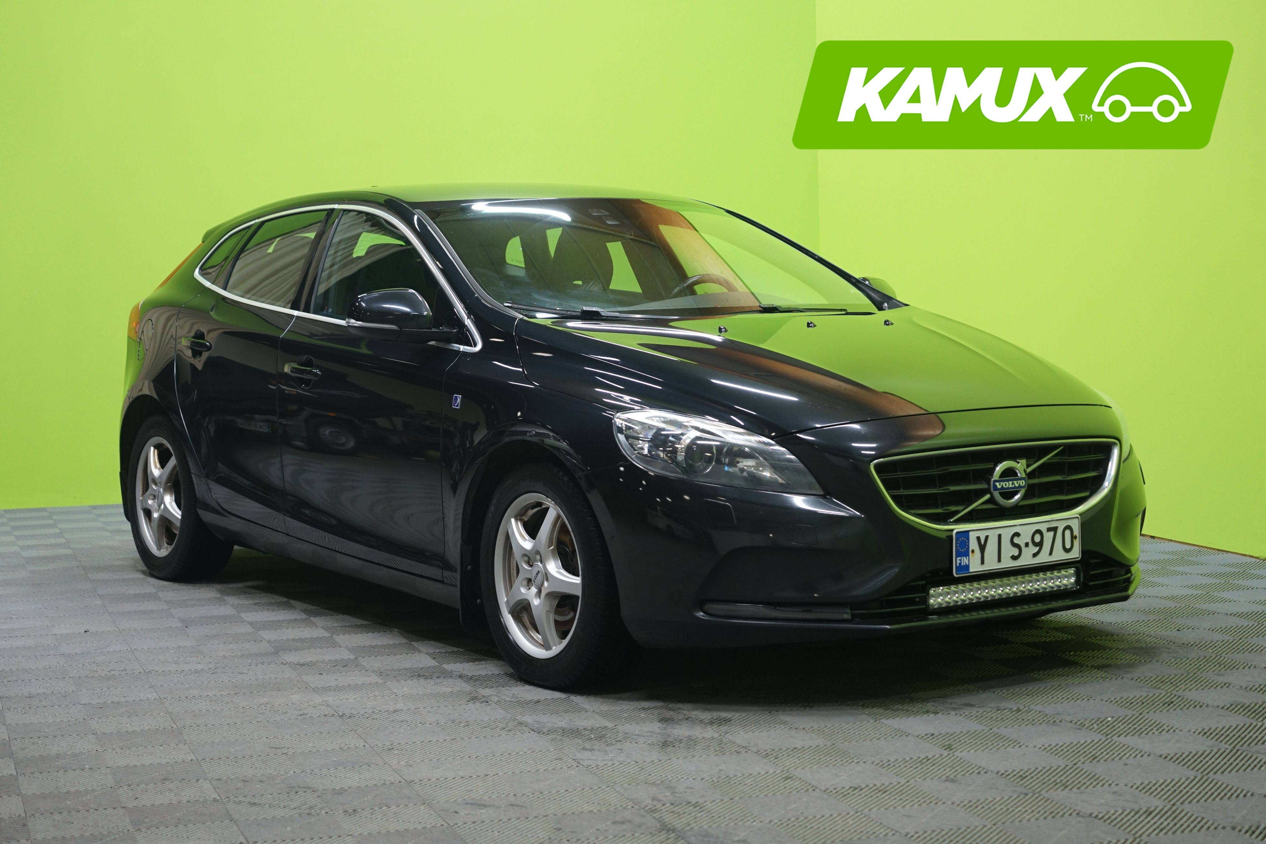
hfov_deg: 32.9
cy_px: 422
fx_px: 2145
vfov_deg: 22.3
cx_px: 633
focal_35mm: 61
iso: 1000
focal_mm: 61
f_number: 4.5
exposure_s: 1/20
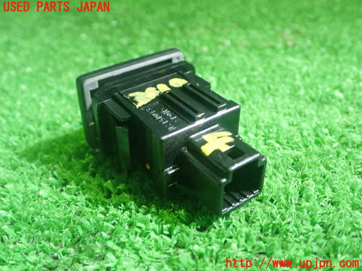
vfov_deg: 37.7
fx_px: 397
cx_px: 181
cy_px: 136
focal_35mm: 38
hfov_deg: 49.0
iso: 800
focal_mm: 6.83
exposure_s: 1/25
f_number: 2.7
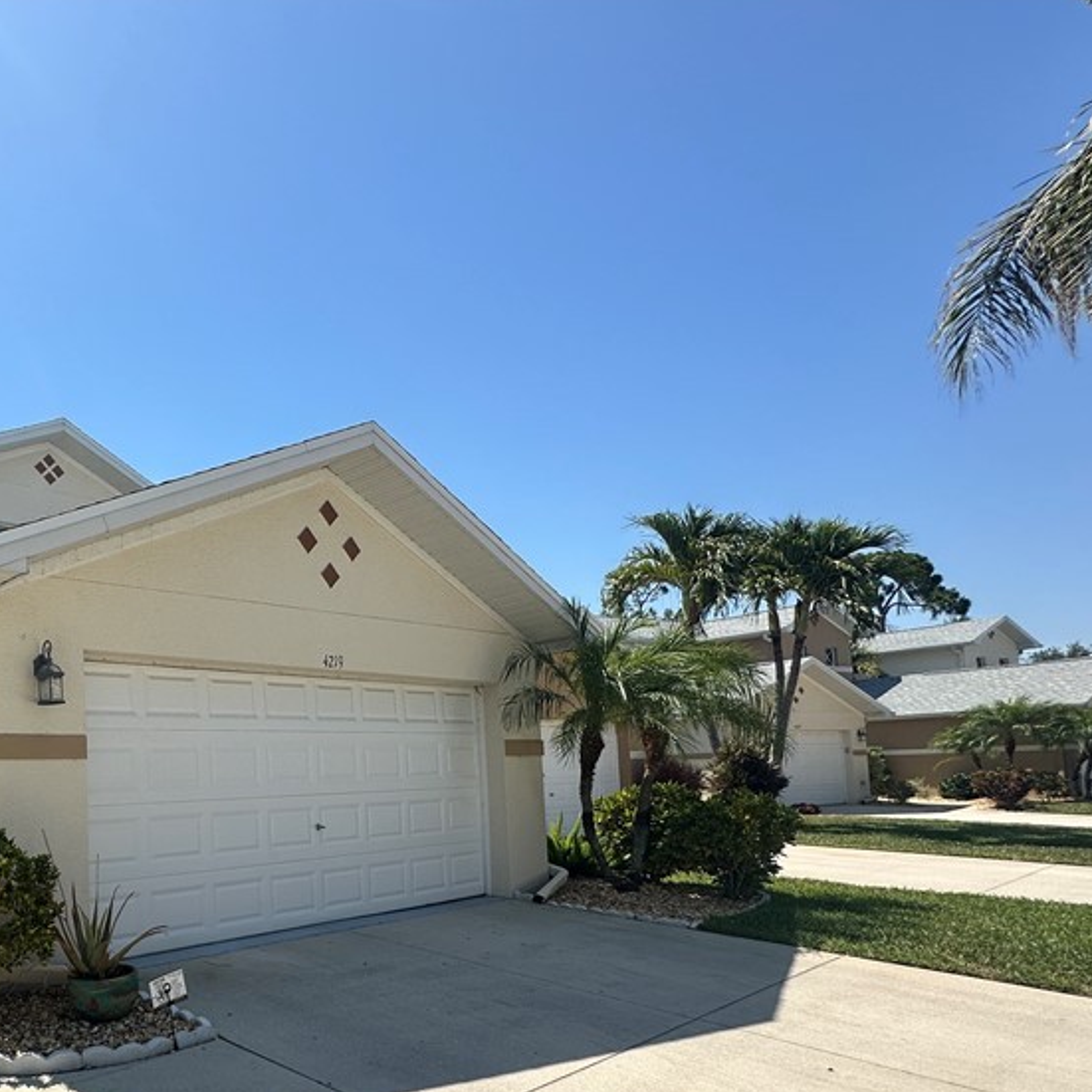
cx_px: 109
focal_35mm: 23
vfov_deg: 65.3
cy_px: 739
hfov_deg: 57.7
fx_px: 821
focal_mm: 2.22
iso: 40
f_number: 2.2
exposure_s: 1/1770
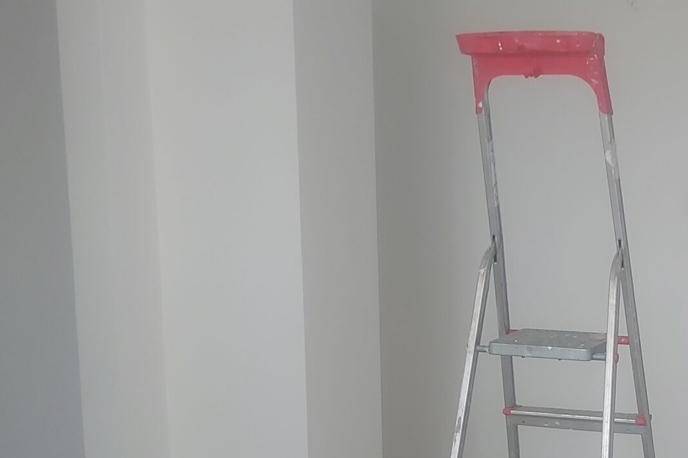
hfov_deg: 29.6
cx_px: 630
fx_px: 1242
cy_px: 408
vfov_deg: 20.5
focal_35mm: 65
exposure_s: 1/133
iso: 64
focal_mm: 3.92
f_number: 1.7
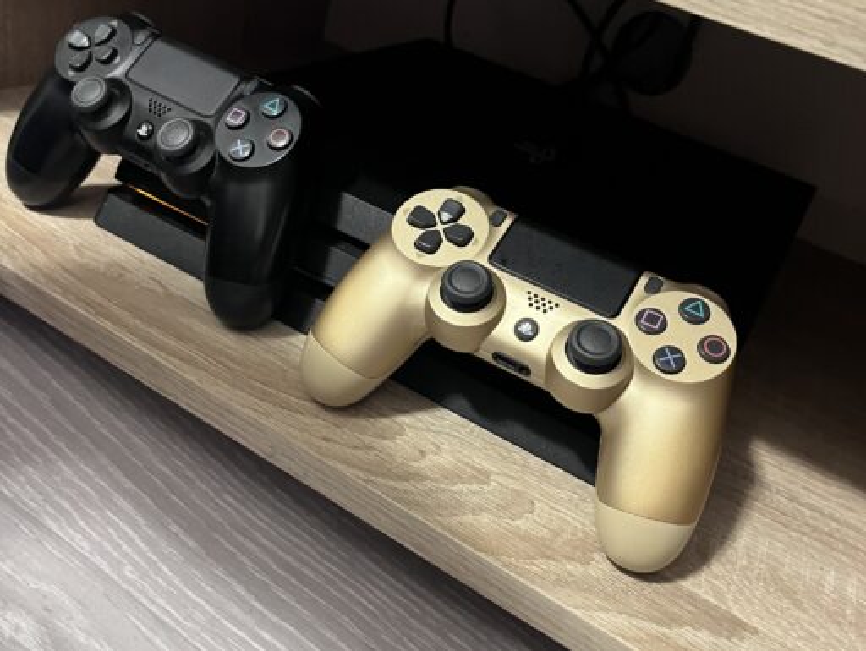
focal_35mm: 26
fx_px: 651
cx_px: 433
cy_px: 326
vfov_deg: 53.1
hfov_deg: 67.3
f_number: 1.6
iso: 500
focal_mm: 5.1
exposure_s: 1/33
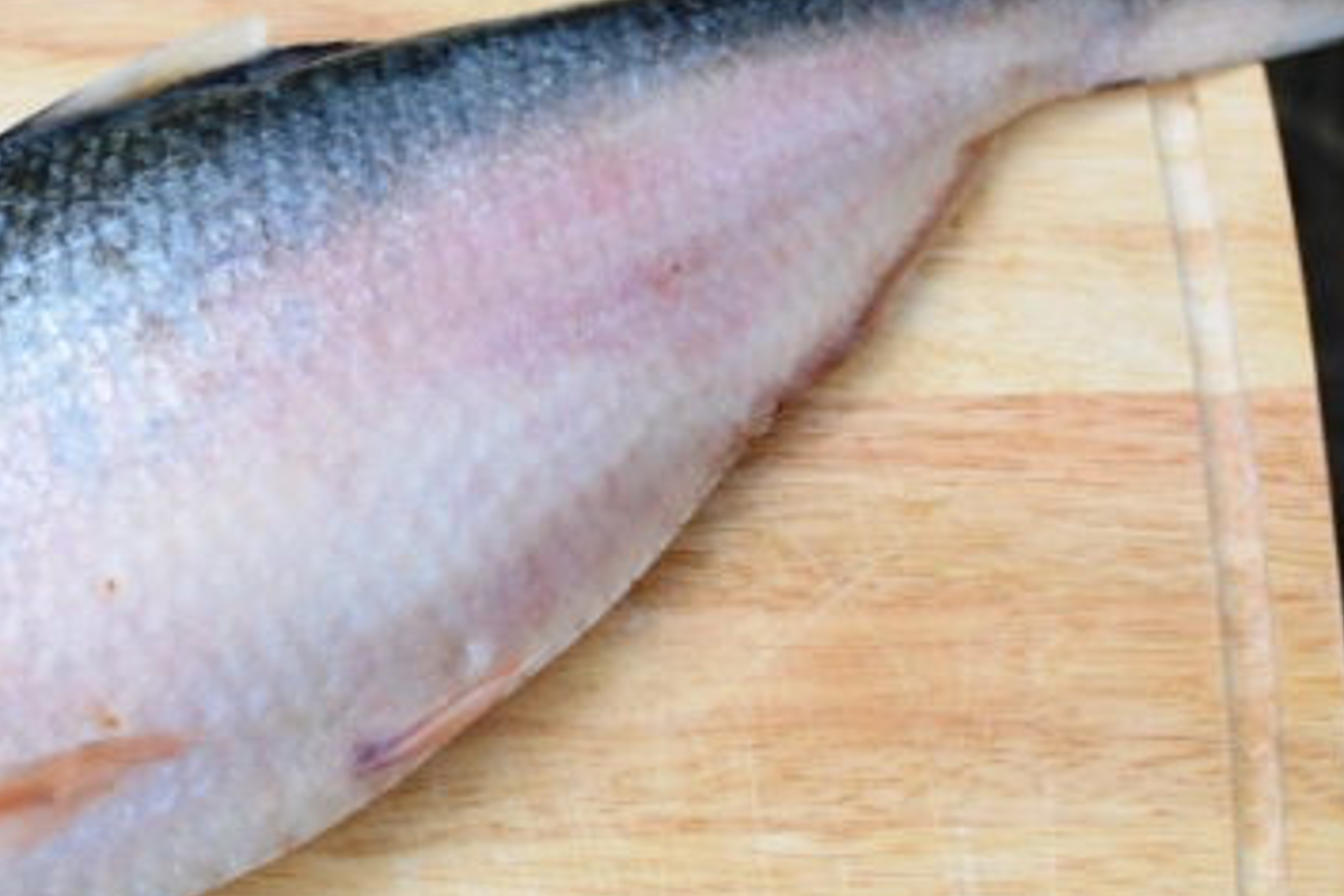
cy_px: 401
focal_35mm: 89
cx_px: 249
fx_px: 3317
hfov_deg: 22.6
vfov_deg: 15.4
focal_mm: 35
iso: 400
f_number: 2.8
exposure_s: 1/1250
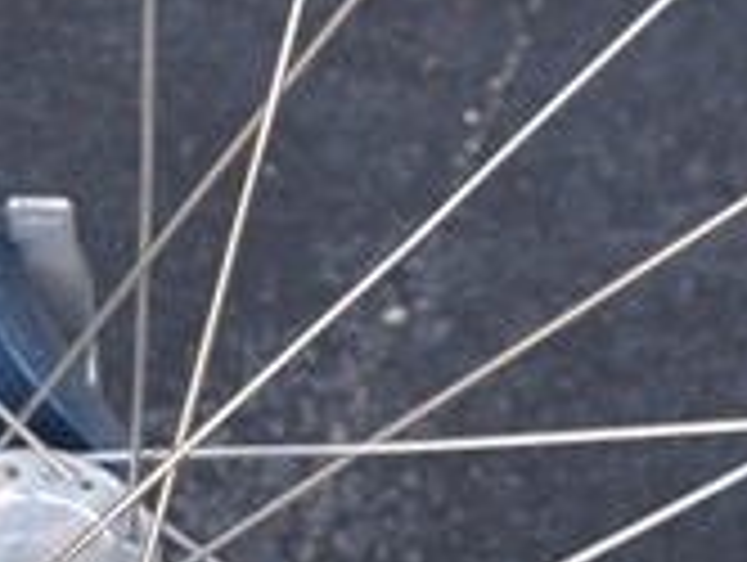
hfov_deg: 12.6
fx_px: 3371
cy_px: 81
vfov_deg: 9.5
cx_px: 148
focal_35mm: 156
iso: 400
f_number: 5
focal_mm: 20
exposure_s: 1/100
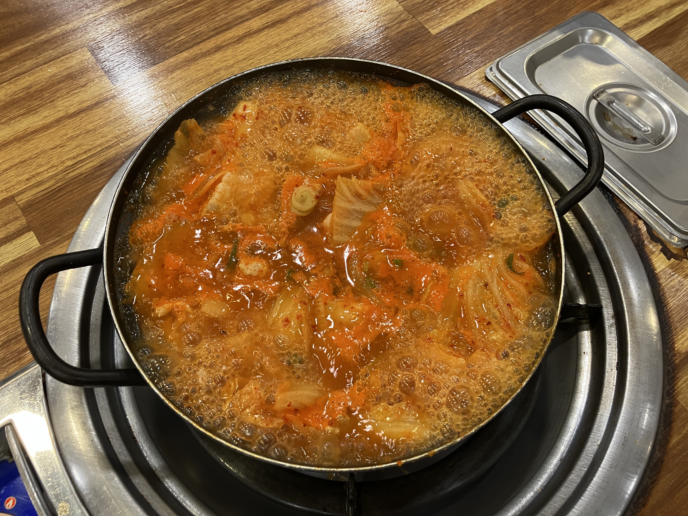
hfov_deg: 61.7
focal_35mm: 29
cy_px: 250
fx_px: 576
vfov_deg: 48.2
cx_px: 341
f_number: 1.8
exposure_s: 1/60
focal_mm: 3.99
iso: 160
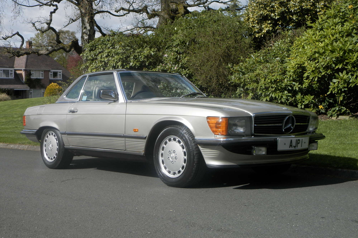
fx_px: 477
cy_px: 109
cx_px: 179
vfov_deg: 28.1
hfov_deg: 41.1
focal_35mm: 48
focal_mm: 8.2
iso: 80
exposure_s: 1/1000
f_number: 3.6
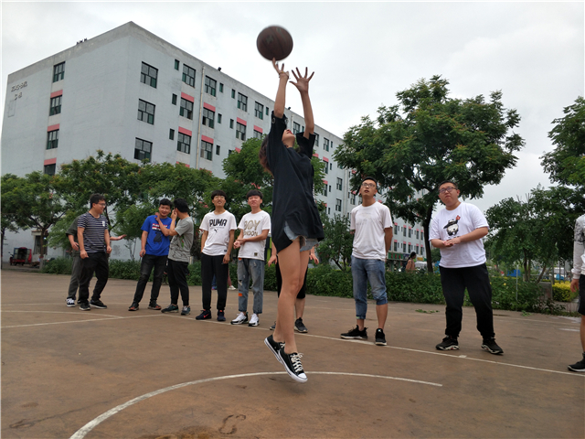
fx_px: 422
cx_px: 292
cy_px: 220
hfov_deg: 69.4
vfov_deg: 54.9
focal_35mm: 25
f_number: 2
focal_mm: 4.42
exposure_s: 1/259
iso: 50
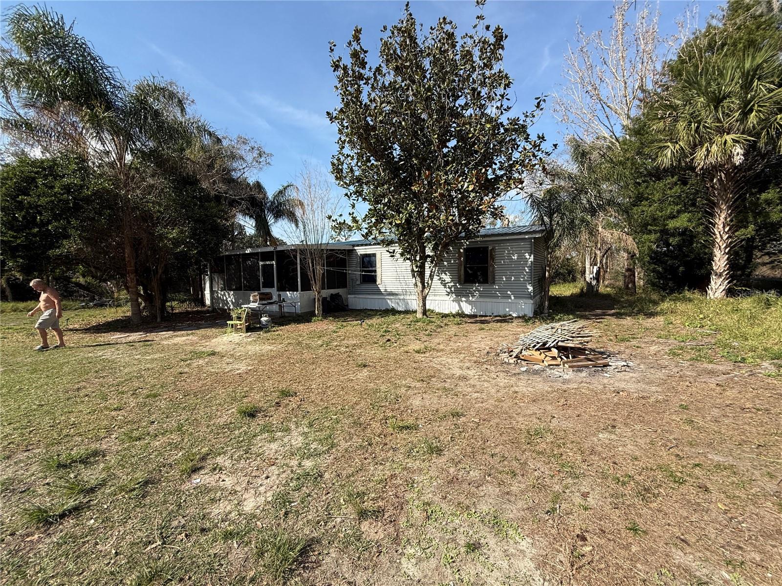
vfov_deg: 85.7
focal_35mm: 14
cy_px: 293
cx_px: 391
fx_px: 316
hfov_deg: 102.1
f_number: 2.2
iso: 50
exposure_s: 1/1399
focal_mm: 2.22
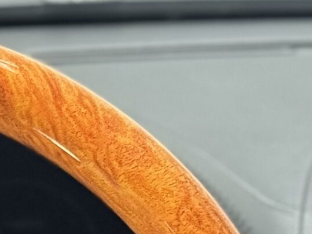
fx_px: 2055
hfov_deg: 8.5
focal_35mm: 228
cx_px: -185
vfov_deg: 6.3
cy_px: 510
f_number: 1.78
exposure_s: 1/33
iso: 400
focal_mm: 6.76
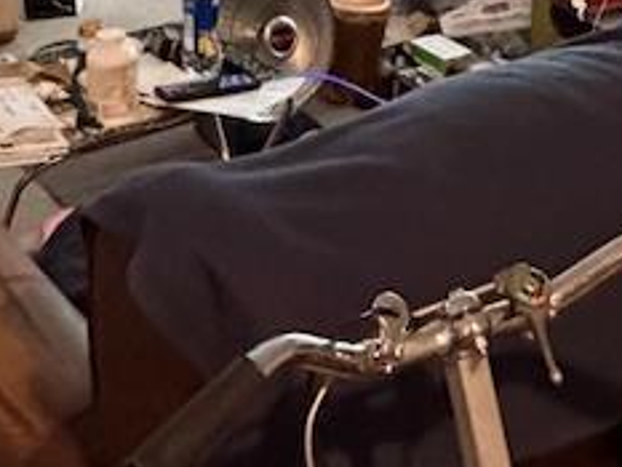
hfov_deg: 25.3
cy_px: -366
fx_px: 1384
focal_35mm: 77
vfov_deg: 16.2
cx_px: 318
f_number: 2.2
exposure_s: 1/60
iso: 800
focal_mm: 2.22
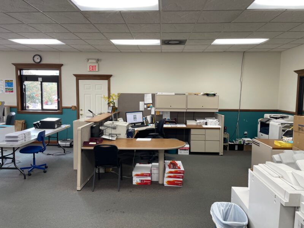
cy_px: 114
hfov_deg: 67.3
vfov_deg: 53.1
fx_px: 228
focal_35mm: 26
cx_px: 152
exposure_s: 1/60
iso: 64
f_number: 1.6
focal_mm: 4.2
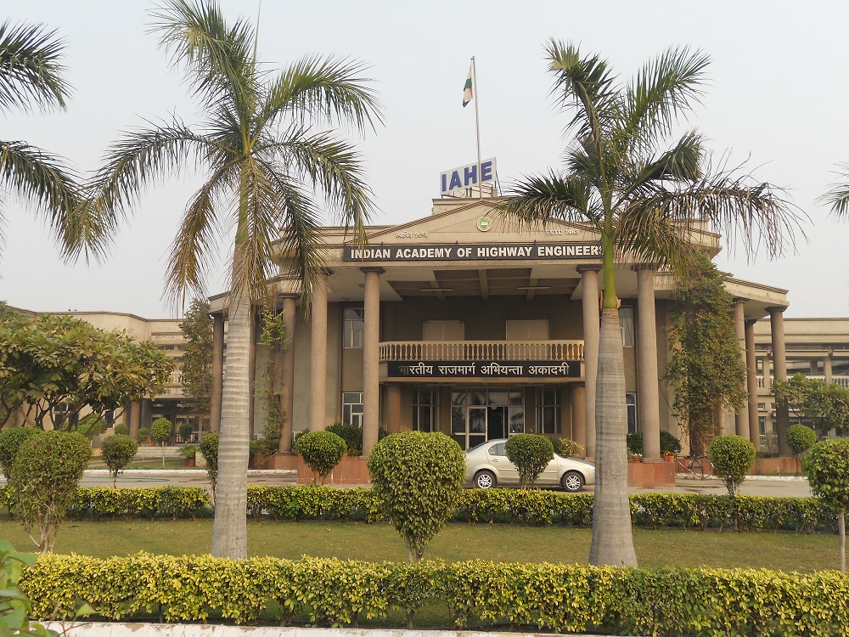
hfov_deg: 56.8
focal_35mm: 32
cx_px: 424
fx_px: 785
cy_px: 318
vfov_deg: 44.2
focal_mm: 5.8
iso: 80
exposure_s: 1/320
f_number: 3.5
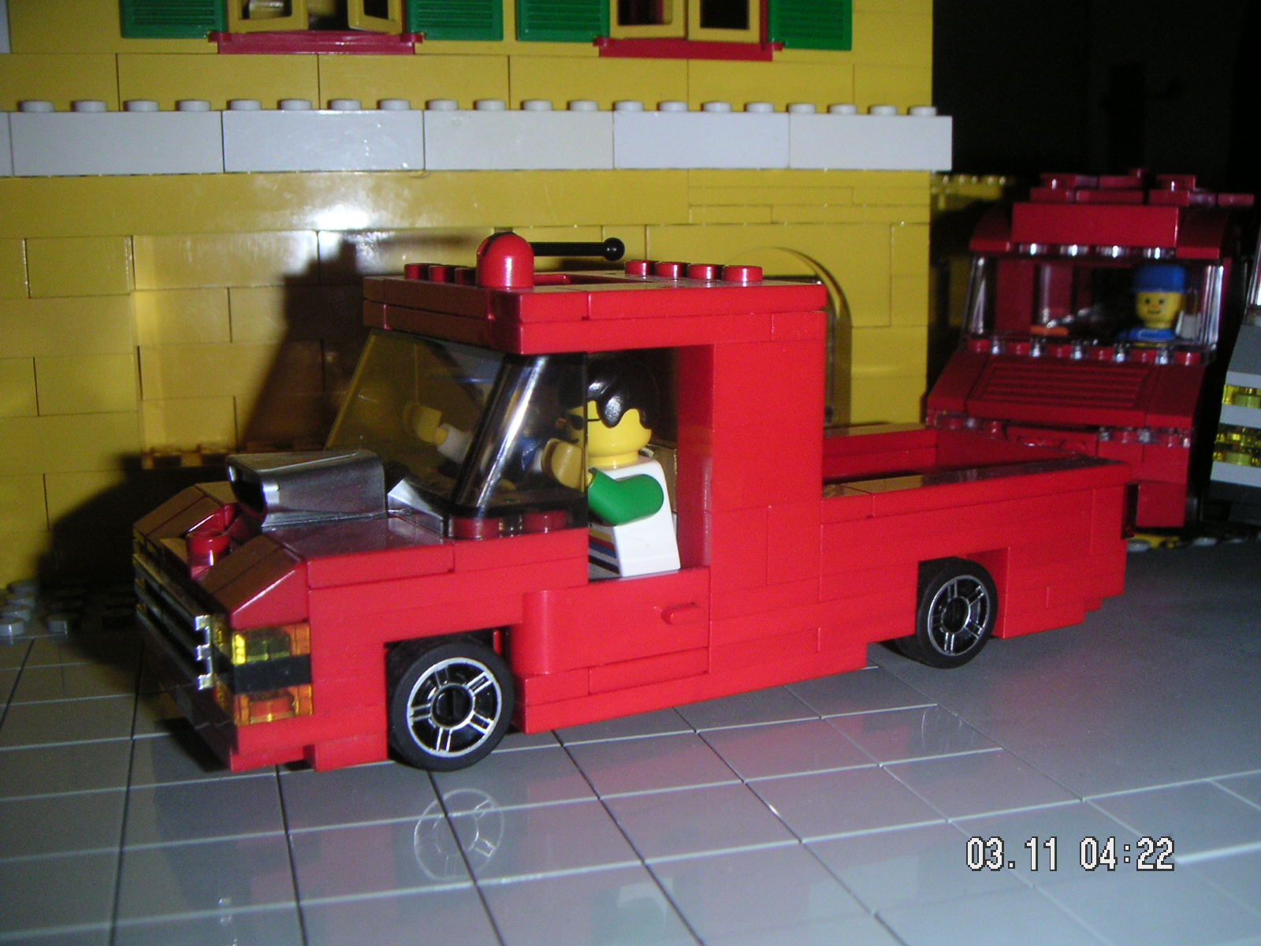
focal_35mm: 38
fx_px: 1384
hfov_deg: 49.0
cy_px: 473
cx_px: 630
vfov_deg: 37.7
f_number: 6.7
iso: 160
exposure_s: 1/45
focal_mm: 6
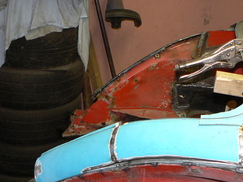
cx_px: 162
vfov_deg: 24.7
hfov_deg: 32.4
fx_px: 414
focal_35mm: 59
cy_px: 124
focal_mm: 6
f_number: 2.8
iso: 100
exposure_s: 1/25
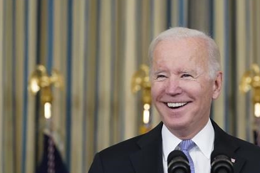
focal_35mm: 254
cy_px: 106
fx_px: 1833
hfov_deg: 8.1
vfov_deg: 5.4
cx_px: 192
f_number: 5
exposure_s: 1/320
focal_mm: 162
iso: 12800
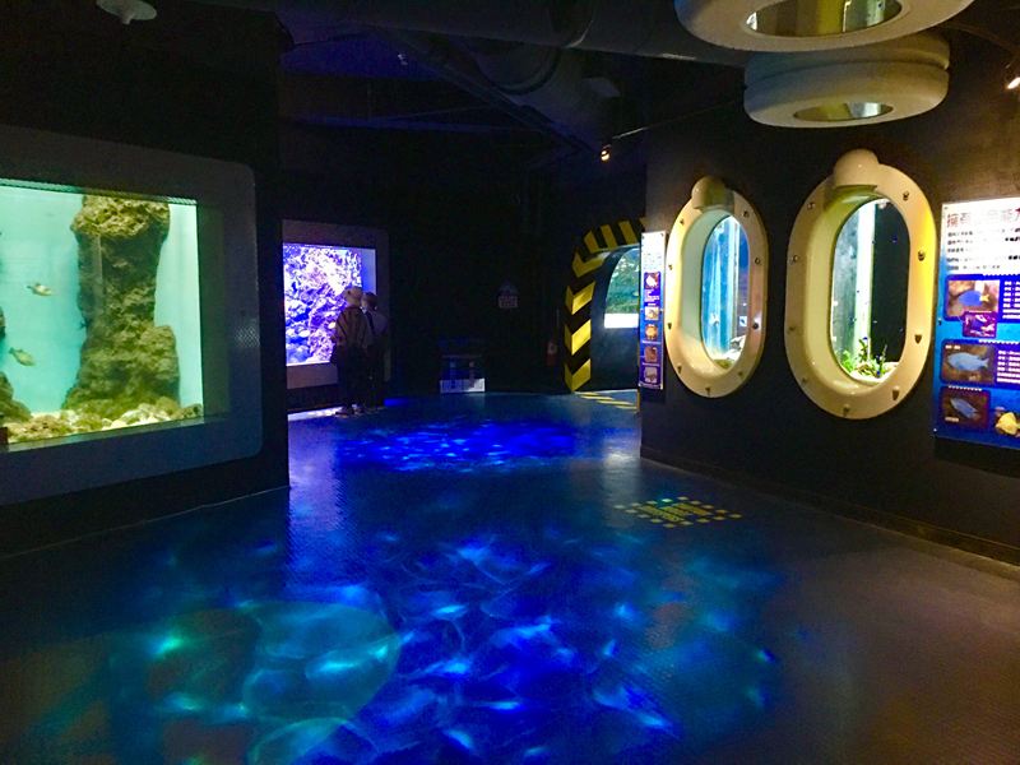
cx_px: 510
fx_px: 855
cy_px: 382
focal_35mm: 29
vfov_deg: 48.2
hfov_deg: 61.7
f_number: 2.2
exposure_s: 1/4
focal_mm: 4.15
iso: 200
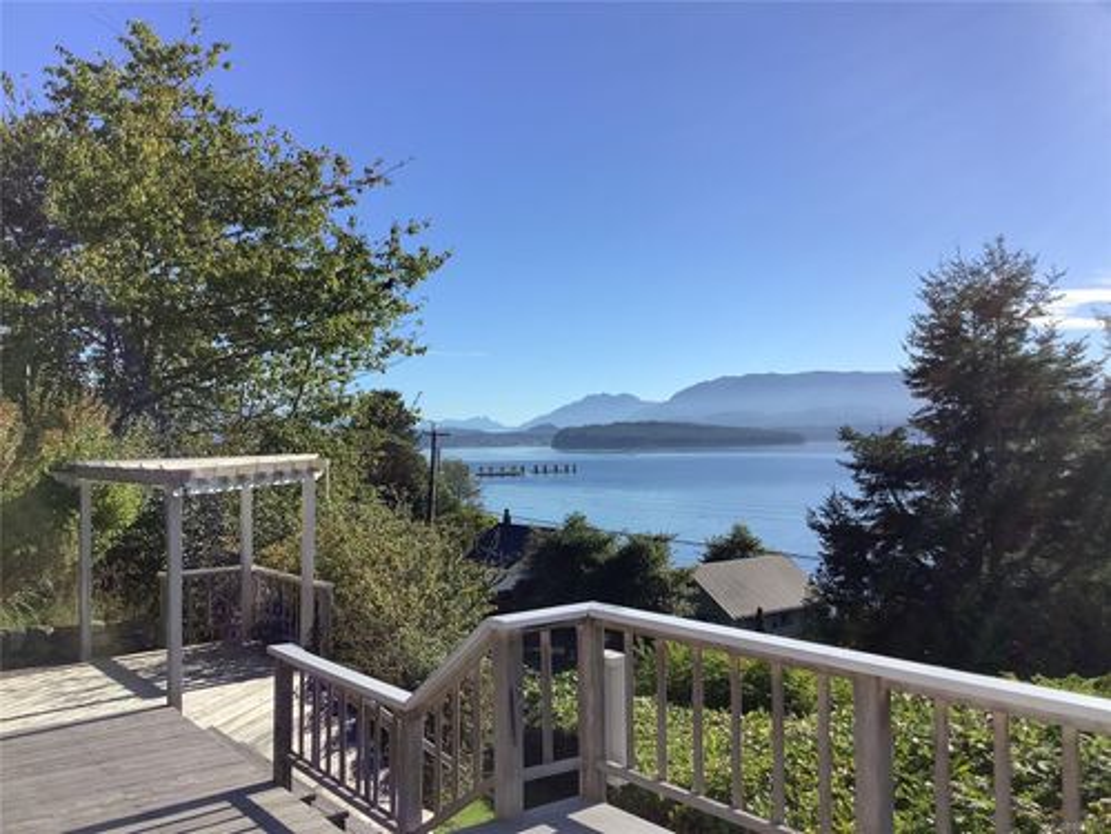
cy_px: 417
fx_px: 995
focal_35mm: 31
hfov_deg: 58.4
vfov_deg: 45.4
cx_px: 556
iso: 25
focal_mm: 3.3
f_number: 2.4
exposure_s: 1/1812
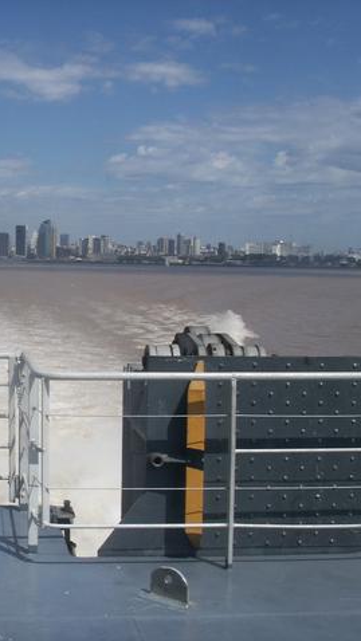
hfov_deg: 21.4
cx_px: -4
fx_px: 919
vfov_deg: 38.5
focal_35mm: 54
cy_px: 320
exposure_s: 1/400
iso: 50
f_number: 7.1
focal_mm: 7.7
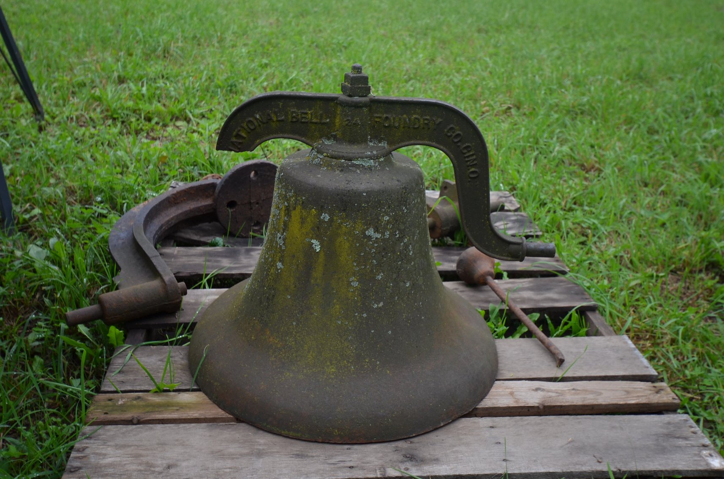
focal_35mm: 36
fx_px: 722
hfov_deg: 53.2
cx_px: 362
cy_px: 240
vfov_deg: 36.7
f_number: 4.5
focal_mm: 24
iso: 400
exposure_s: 1/80
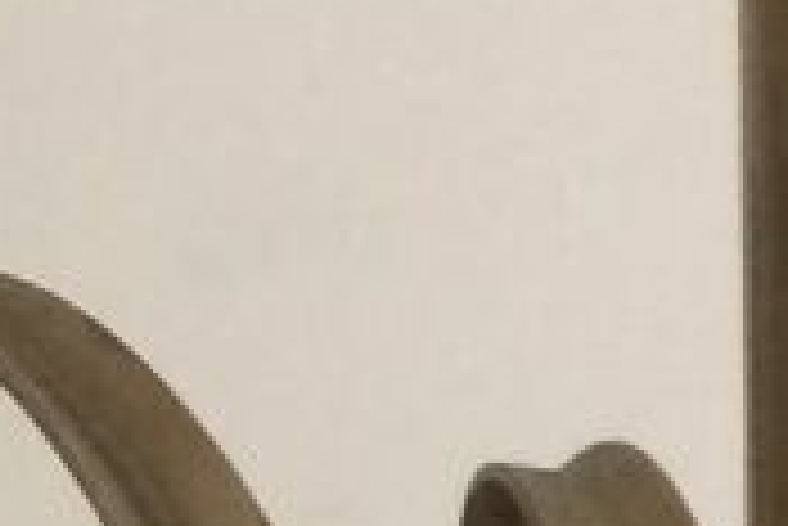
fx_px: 6156
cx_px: 1036
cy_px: 2387
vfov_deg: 4.4
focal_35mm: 281
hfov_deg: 7.2
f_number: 2.2
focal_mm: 4.15
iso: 80
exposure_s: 1/33
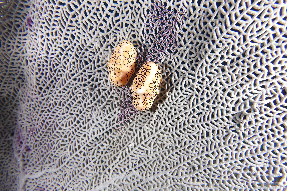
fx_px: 191
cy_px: 96
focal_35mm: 24
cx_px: 144
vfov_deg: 53.1
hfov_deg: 73.7
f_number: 5
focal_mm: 8.8
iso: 200
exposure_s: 1/400
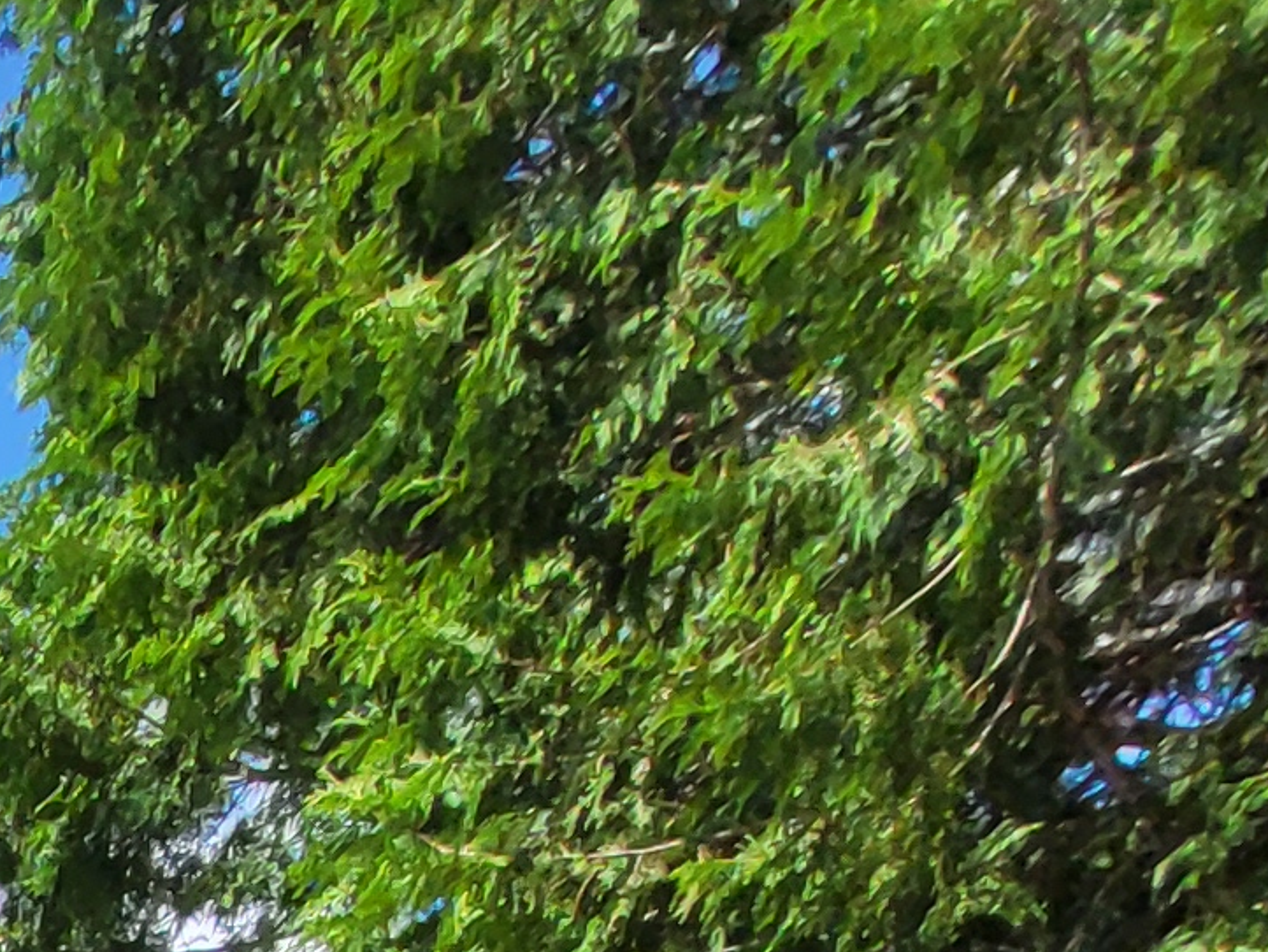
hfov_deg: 18.6
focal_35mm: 72
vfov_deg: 12.7
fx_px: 2638
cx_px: -1210
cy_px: 2575
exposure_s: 1/818
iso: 40
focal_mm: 1.74
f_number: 2.2
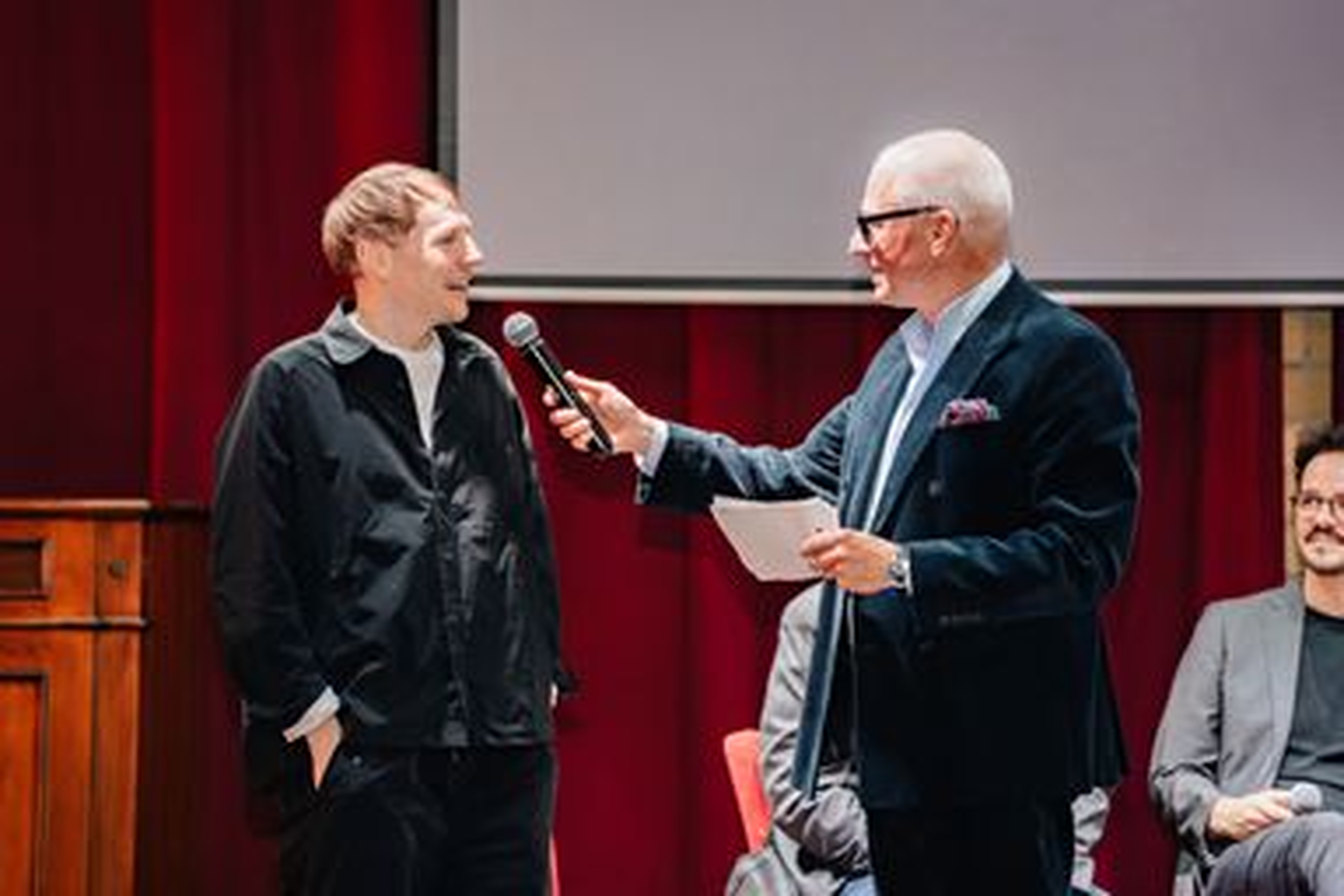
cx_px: 672
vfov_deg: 12.1
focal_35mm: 113
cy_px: 448
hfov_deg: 18.1
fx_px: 4218
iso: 2500
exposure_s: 1/80
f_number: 2.8
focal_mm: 113
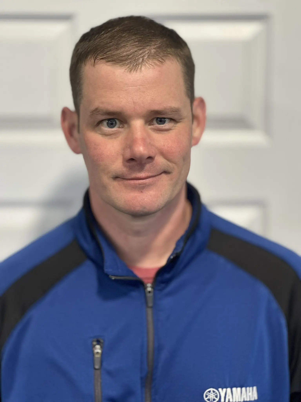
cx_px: 150
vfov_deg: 25.3
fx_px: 893
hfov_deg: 19.1
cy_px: 201
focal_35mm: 77
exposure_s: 1/40
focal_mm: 9
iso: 250
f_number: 2.8
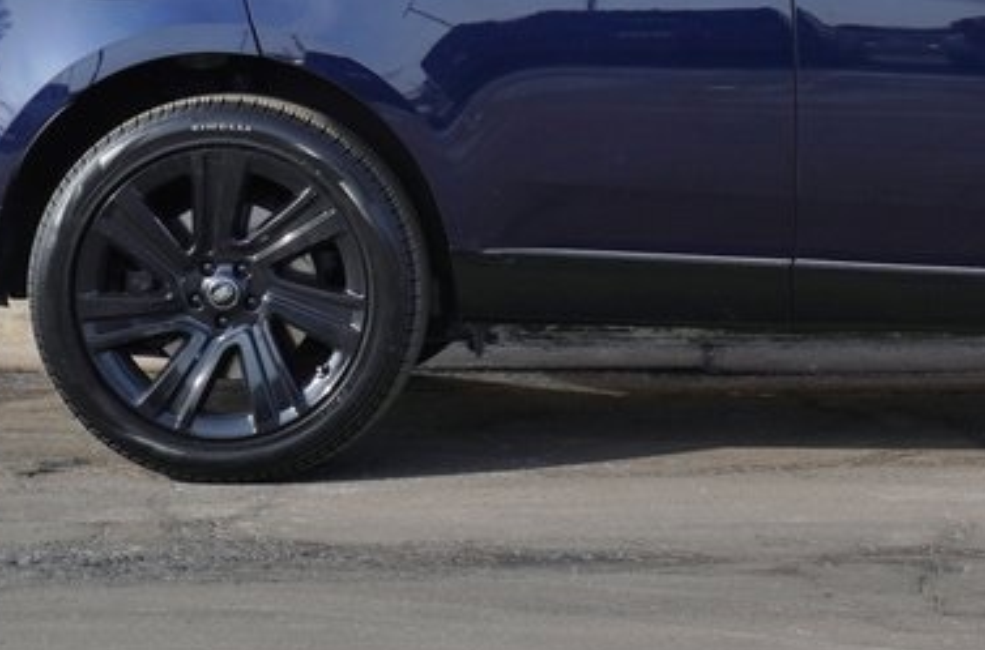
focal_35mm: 183
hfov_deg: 11.2
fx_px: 5002
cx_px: 880
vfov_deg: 7.4
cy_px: 23
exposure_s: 1/160
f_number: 8
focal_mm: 45
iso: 100
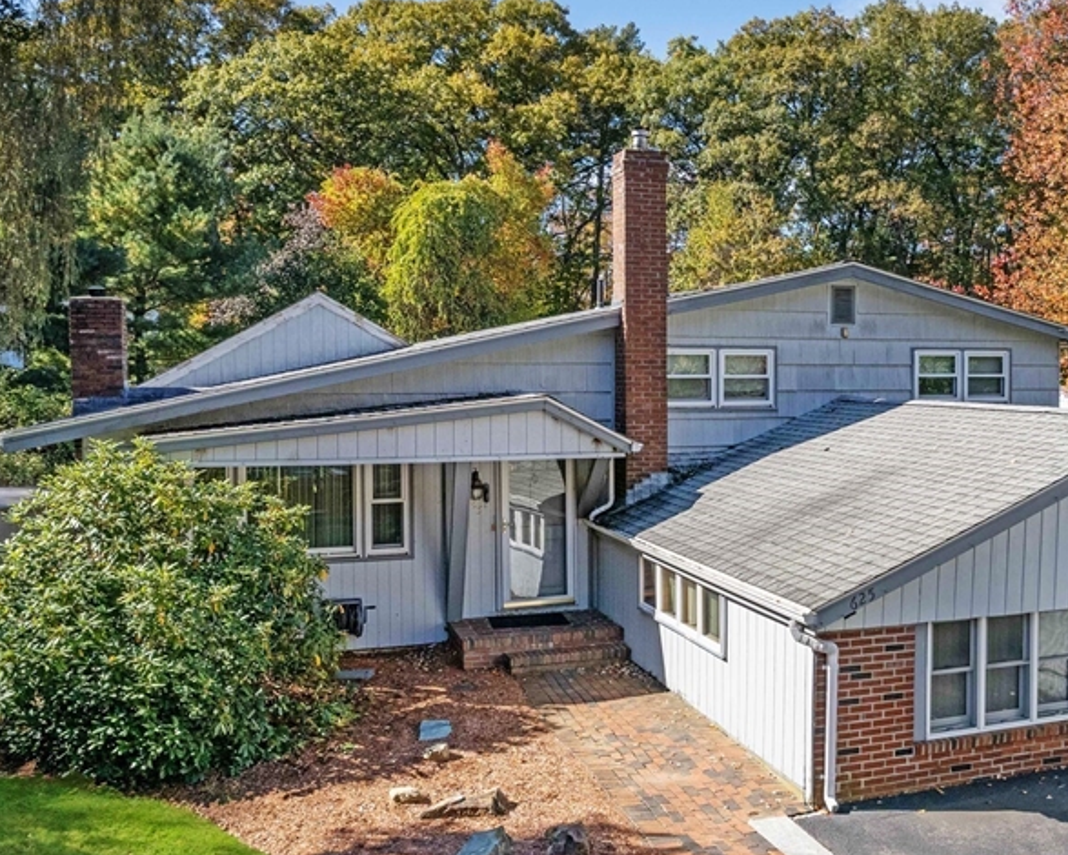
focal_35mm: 36
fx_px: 1138
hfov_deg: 48.6
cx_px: 782
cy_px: 400
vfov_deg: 41.2
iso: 100
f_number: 2.8
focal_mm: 8.38
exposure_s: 1/1500
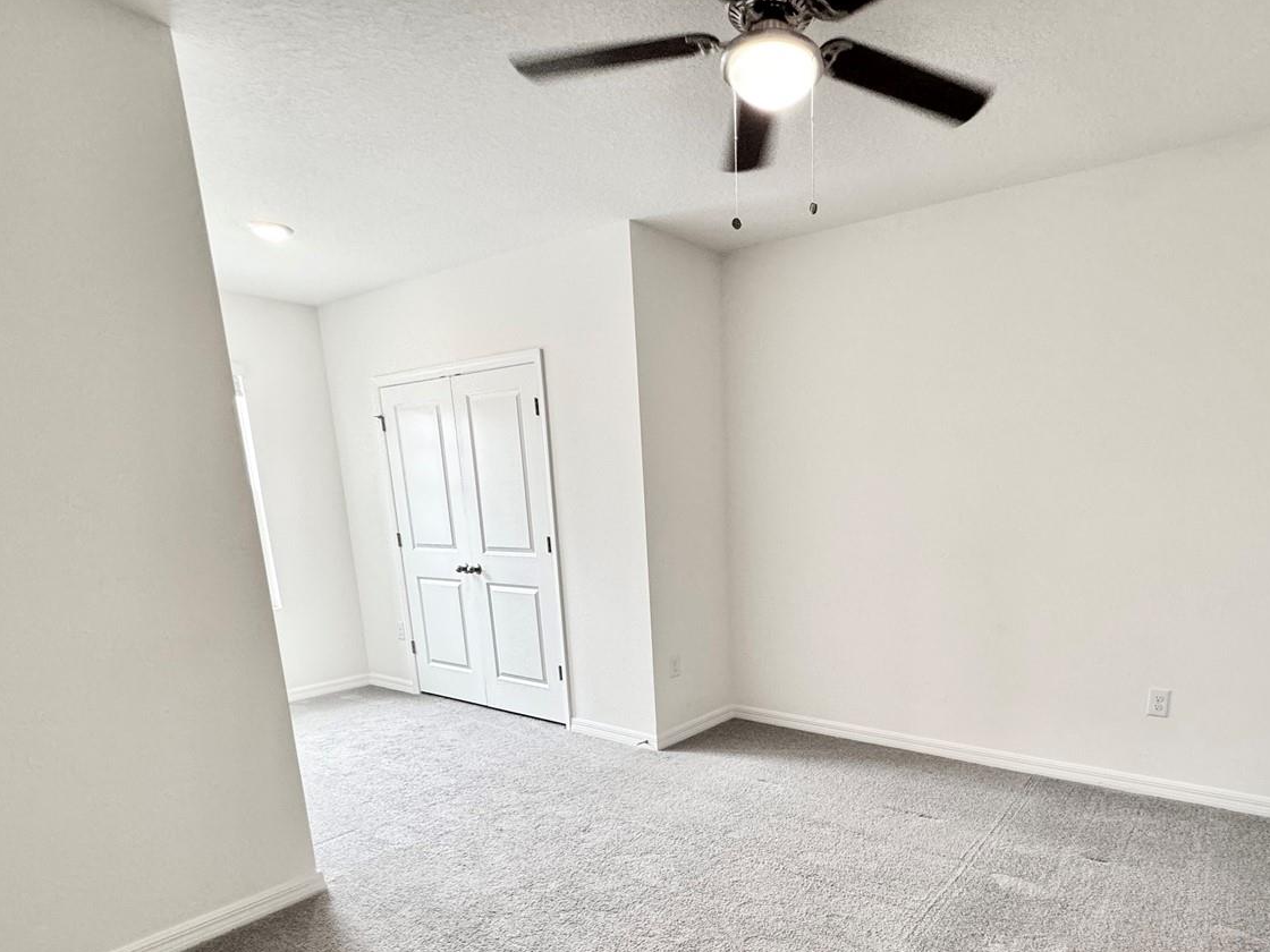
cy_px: 666
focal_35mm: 20
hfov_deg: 80.2
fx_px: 734
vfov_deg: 63.5
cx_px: 795
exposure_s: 1/60
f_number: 2.2
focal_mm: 2.22
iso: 250
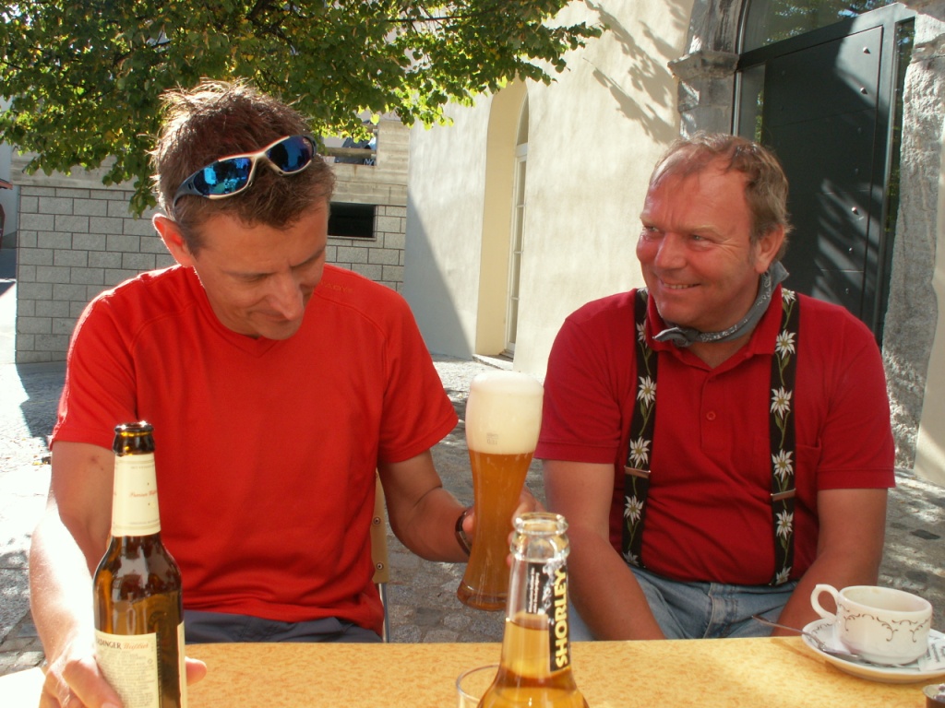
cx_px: 472
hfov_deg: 52.6
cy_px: 354
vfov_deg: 40.7
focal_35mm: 35
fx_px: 955
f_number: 5
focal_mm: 5.86
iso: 50
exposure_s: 1/100
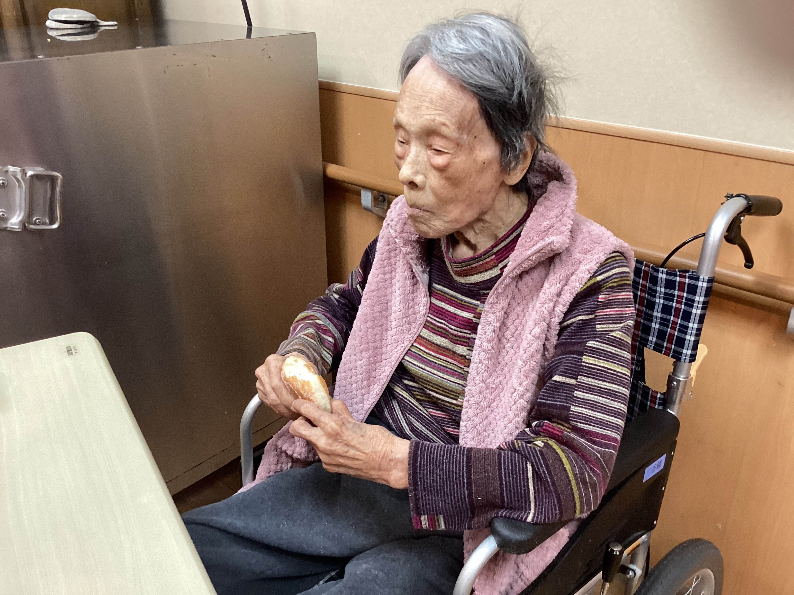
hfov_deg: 58.4
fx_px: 711
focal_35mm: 31
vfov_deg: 45.4
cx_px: 397
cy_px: 298
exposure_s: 1/60
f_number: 2.4
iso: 200
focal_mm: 3.3
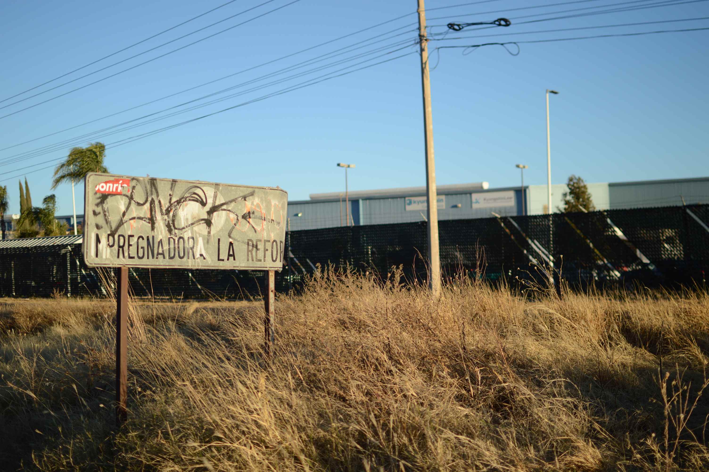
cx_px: 354
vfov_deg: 25.7
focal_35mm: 52
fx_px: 1033
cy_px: 236
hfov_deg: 37.9
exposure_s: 1/2500
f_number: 1.8
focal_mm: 35
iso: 100
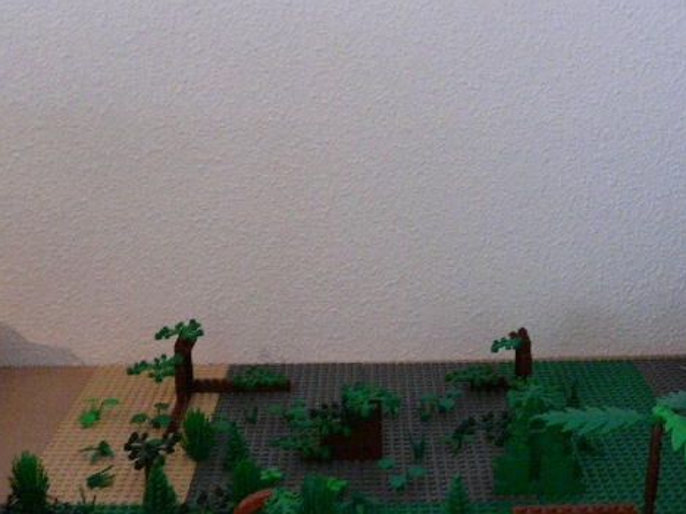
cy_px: 392
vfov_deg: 29.7
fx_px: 951
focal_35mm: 48
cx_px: 351
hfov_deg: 39.7
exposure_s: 1/5
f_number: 2.8
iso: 400
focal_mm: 4.6
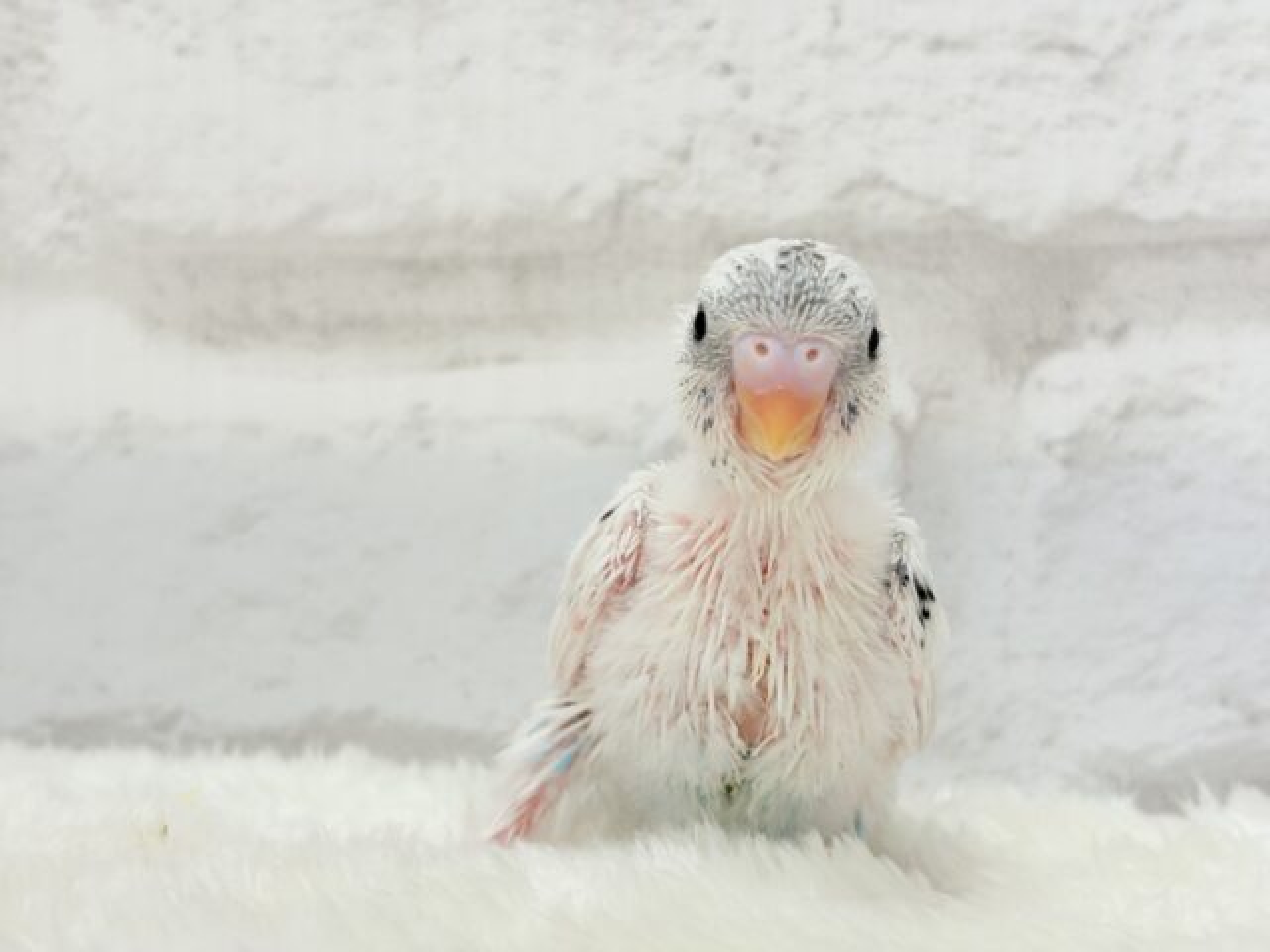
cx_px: 635
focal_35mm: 52
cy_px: 476
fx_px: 1908
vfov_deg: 28.0
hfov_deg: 36.8
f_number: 1.6
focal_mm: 5.96
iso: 32
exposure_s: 1/50
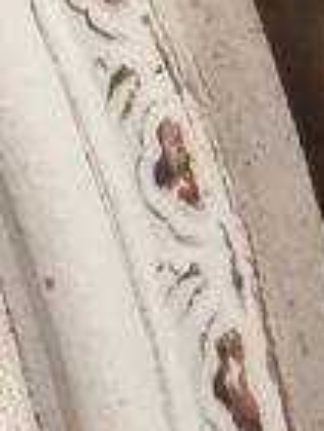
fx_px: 4710
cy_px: 850
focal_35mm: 378
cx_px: -489
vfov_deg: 5.1
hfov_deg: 3.9
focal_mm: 6
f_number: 2.4
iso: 100
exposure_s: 1/33
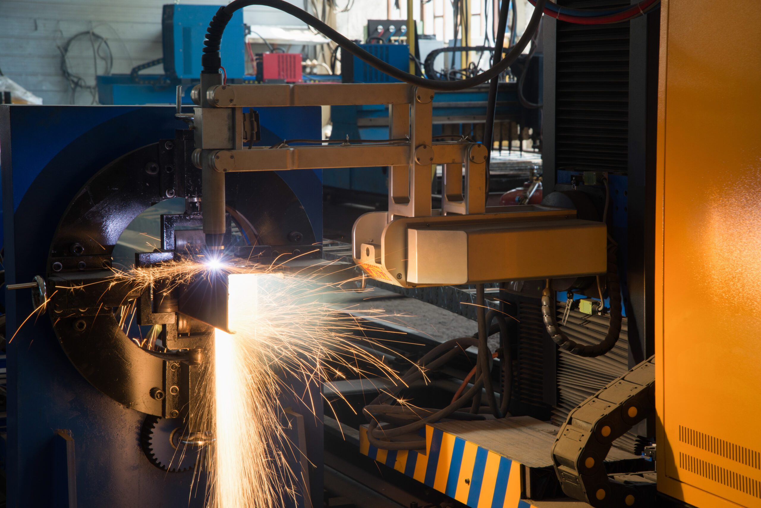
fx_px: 1797
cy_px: 254
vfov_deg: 16.1
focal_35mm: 85
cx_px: 380
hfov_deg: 23.9
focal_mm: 85
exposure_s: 1/10
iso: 200
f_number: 13
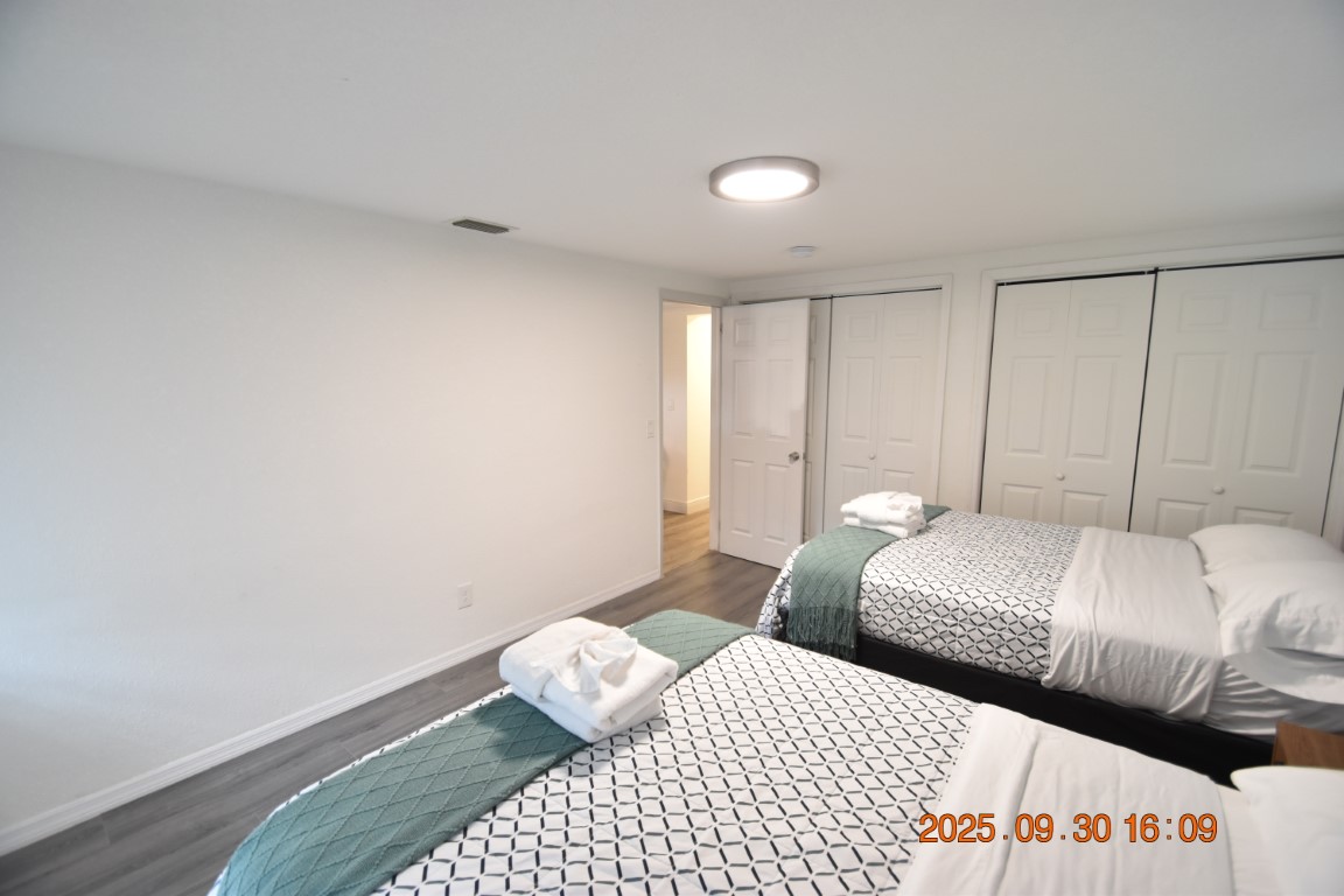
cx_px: 672
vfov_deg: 77.3
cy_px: 448
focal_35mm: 15
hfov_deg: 100.4
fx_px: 560
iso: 800
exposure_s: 1/45
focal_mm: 10
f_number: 3.5
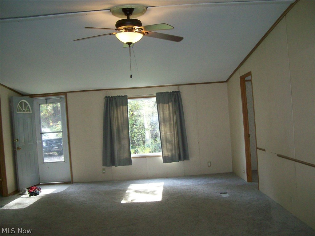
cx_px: 158
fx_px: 328
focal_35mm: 36
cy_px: 118
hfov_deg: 51.4
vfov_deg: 39.7
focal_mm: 6
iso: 200
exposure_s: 1/64
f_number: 2.7
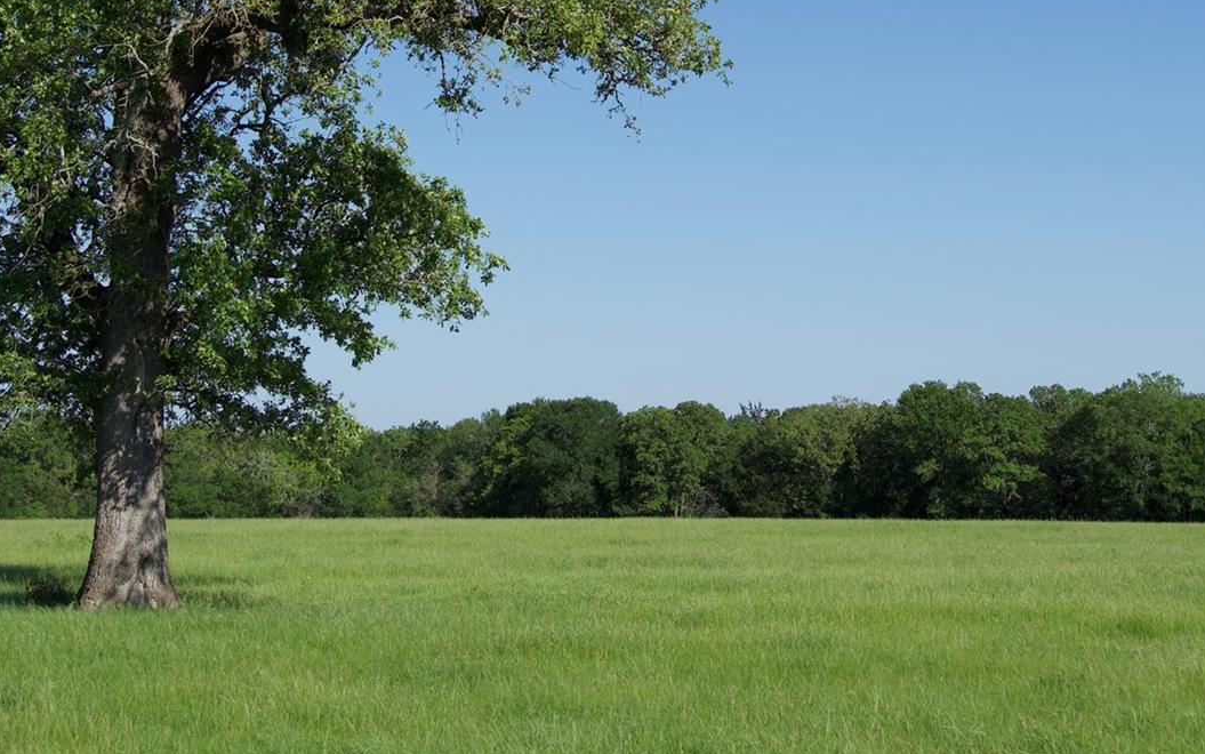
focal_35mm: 89
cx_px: 636
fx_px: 2924
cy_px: 94
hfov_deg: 23.3
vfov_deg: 14.6
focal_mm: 30
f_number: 5
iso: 100
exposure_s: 1/800
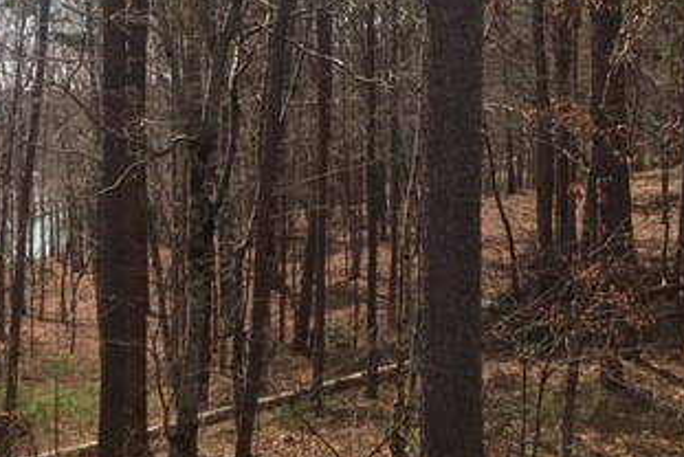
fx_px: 1179
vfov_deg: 21.9
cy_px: 200
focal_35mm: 62
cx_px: 77
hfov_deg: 31.0
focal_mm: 4.15
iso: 25
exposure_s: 1/999
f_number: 2.2
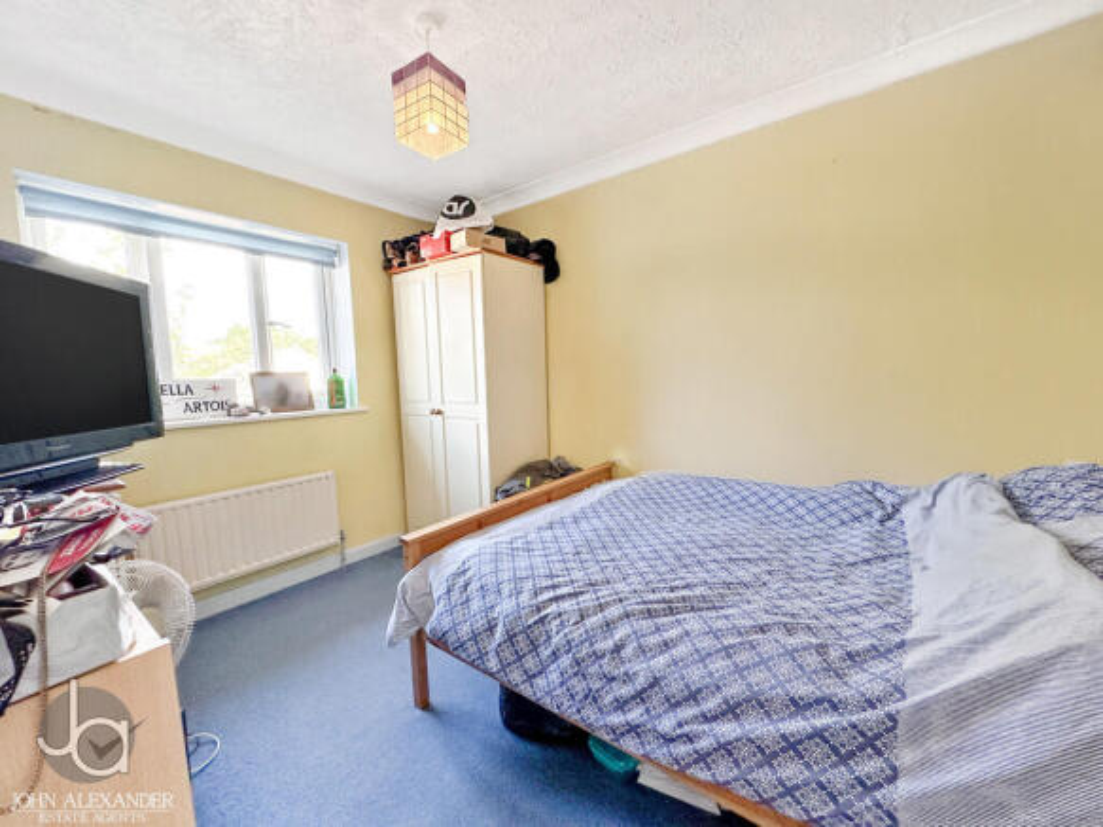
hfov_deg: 102.1
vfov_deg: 85.7
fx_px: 446
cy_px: 414
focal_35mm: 14
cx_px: 552
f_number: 2.2
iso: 160
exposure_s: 1/99
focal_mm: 2.22
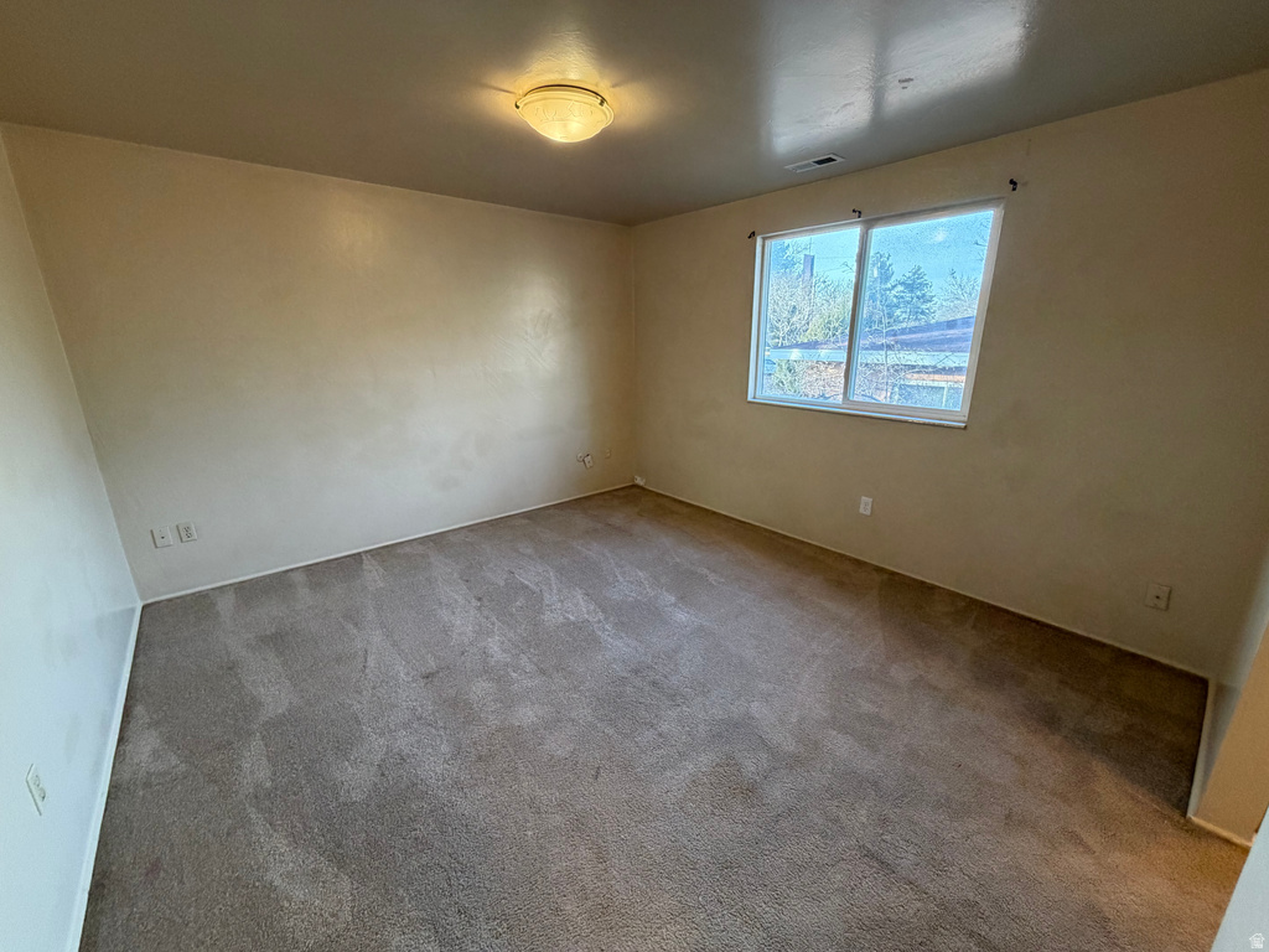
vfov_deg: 85.7
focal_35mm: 14
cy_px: 476
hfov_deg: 102.1
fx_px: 513
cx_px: 634
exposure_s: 1/60
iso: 320
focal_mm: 2.22
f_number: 2.2
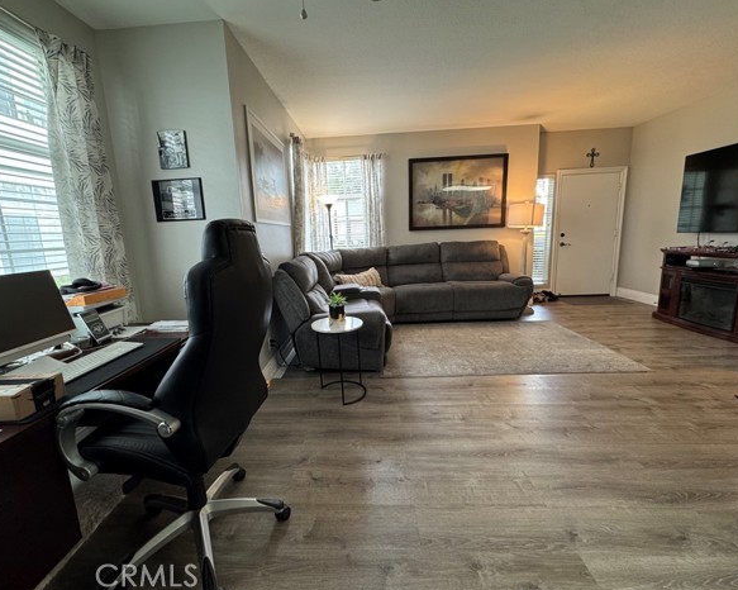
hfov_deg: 96.7
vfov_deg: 84.0
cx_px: 348
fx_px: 328
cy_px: 290
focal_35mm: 15
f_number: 2.2
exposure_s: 1/60
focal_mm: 2.22
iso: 250
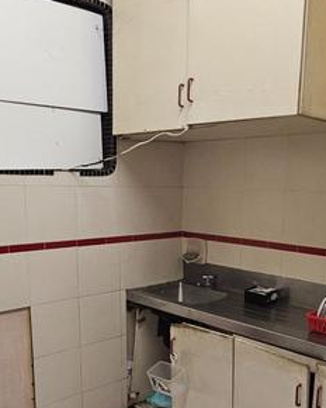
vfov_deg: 50.4
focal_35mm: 35
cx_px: 188
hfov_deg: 42.1
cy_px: 280
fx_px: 422
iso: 320
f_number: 2.2
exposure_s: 1/50
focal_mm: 2.2
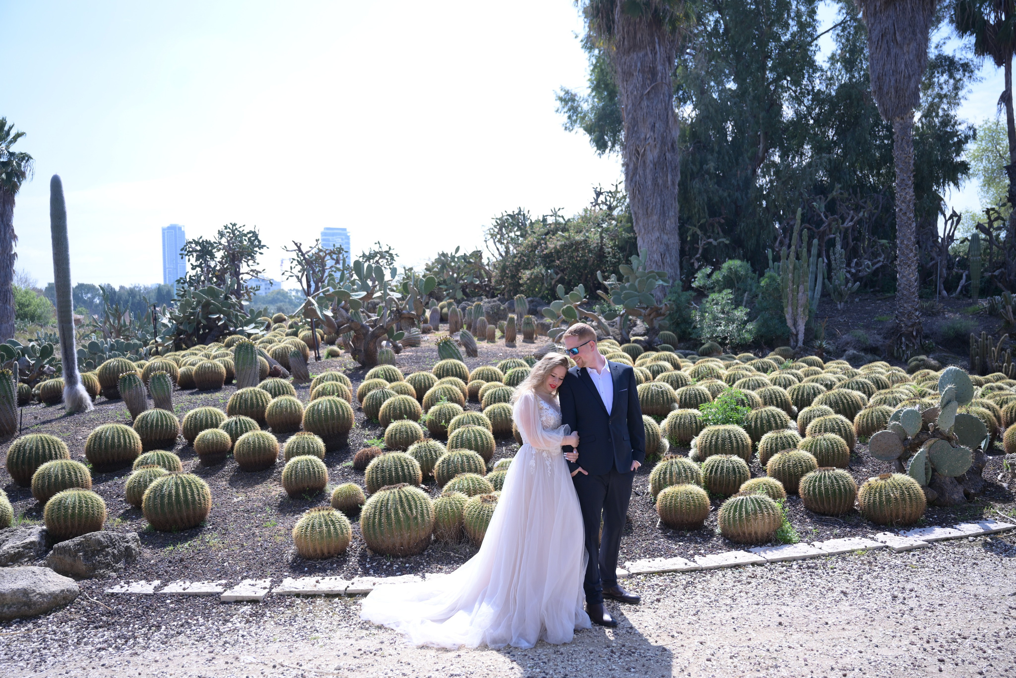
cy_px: 339
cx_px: 508
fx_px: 861
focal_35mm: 30
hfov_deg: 61.1
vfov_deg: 43.0
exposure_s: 1/800
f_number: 3.2
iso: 100
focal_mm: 30.5
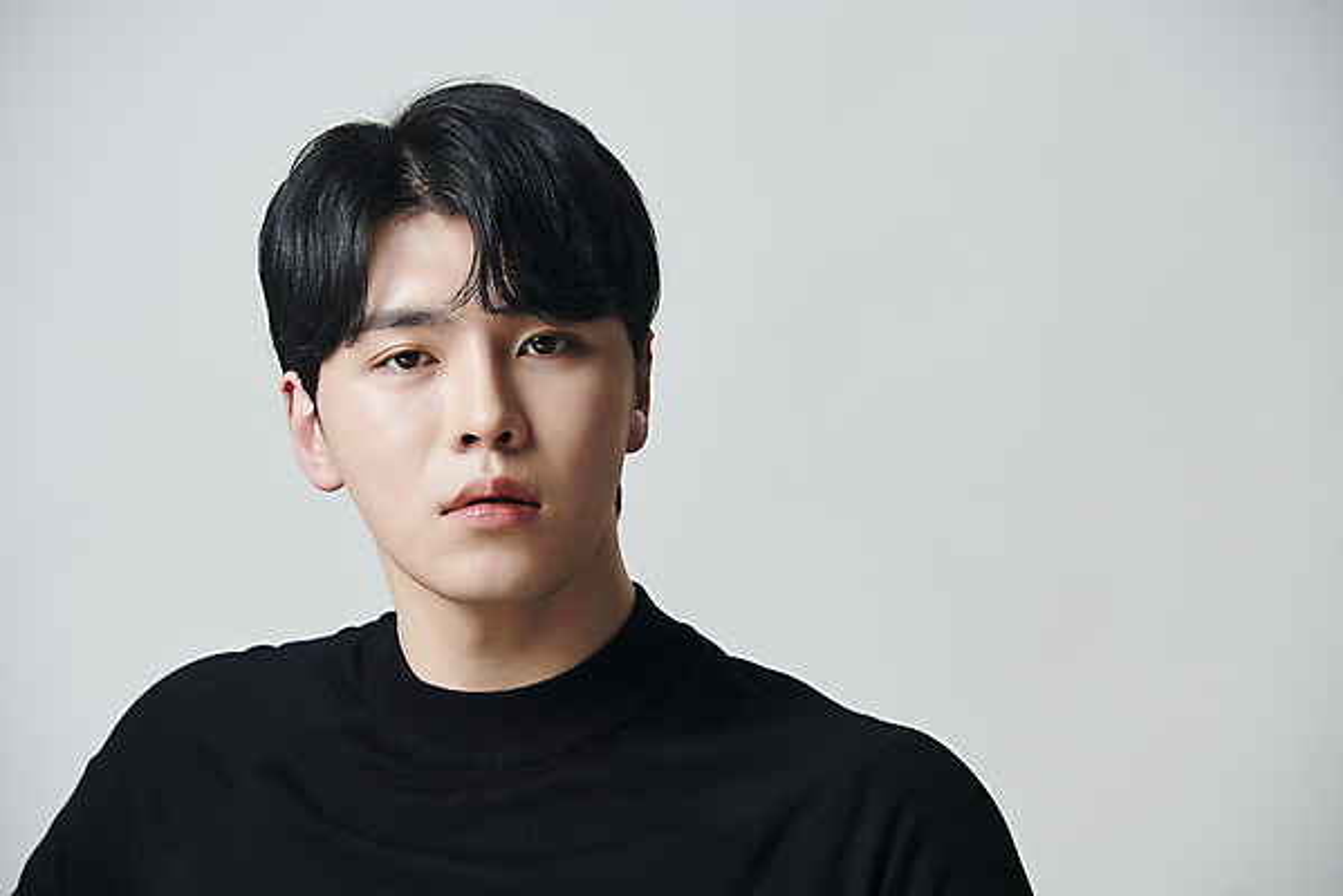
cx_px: 672
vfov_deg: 8.1
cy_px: 448
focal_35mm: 170
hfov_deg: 12.1
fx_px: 6345
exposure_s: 1/125
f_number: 7.1
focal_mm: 170
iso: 64
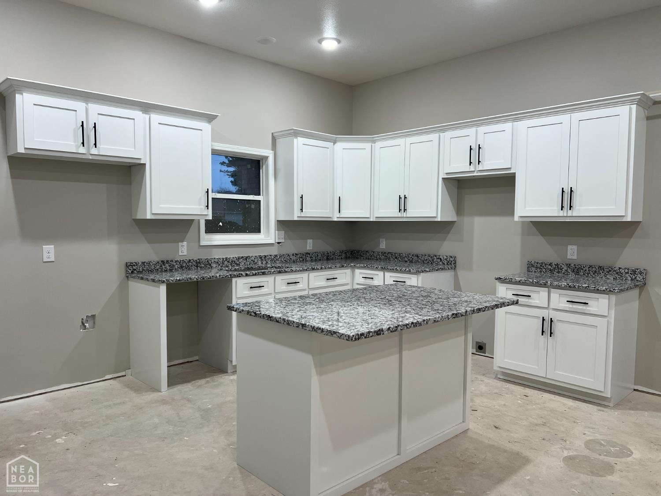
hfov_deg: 67.3
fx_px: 496
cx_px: 330
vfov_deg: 53.1
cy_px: 248
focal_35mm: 26
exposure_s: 1/120
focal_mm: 5.7
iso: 100
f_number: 1.5
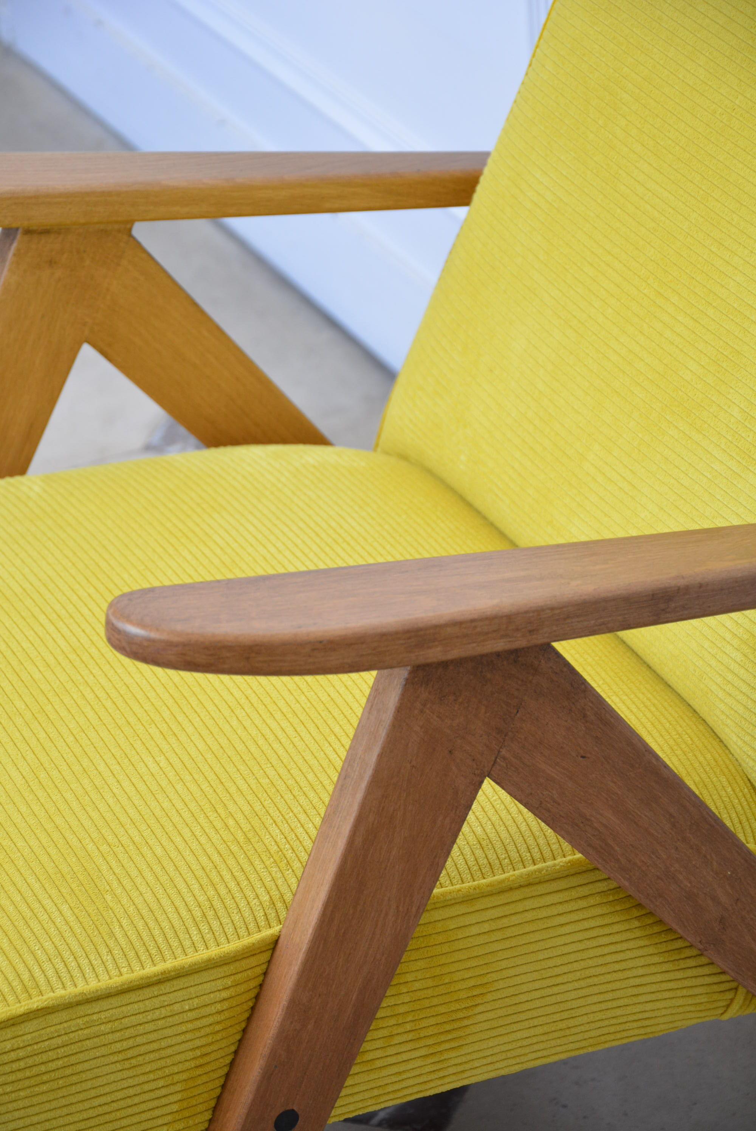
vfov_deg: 17.0
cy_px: 566
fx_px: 3773
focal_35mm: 120
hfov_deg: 11.4
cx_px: 378
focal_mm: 80
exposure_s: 1/125
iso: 800
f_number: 5.3
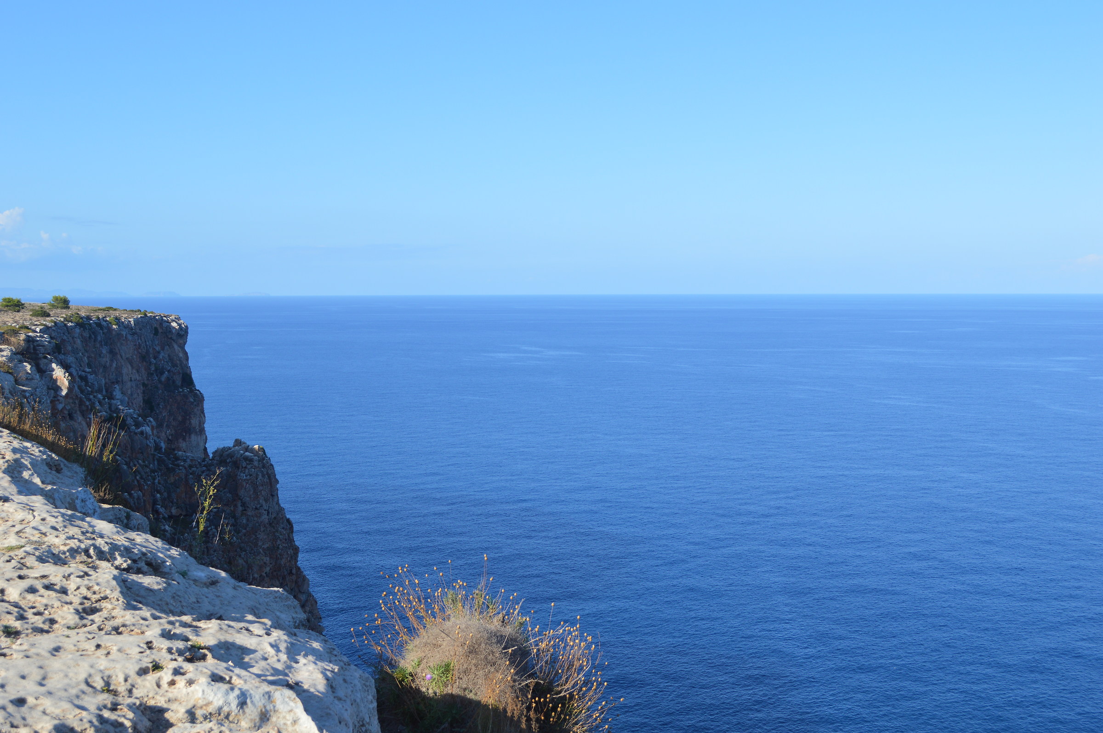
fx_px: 1377
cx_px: 552
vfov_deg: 29.8
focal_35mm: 45
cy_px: 366
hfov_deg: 43.6
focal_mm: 30
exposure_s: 1/200
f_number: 7.1
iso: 100
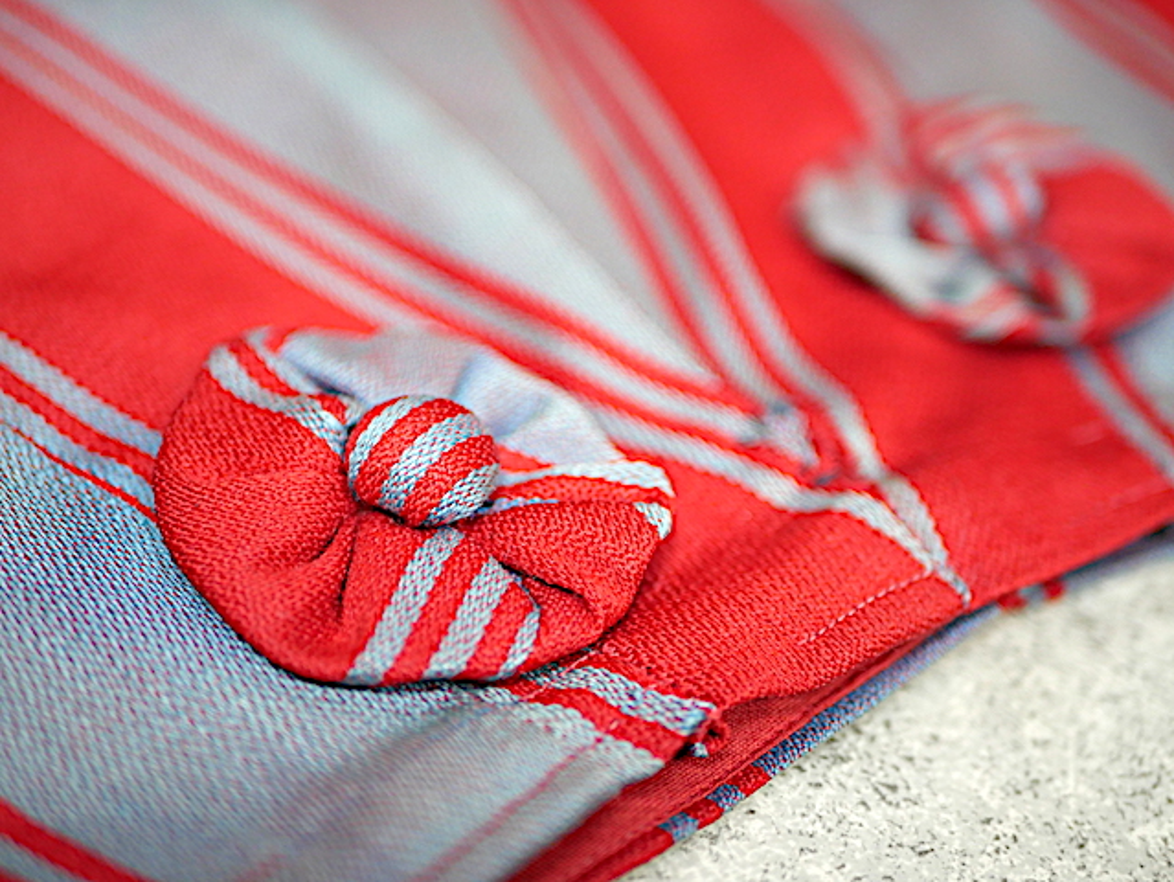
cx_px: 587
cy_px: 441
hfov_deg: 38.2
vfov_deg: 29.1
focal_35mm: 50
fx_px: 1697
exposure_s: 1/60
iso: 800
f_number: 1.7
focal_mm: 25
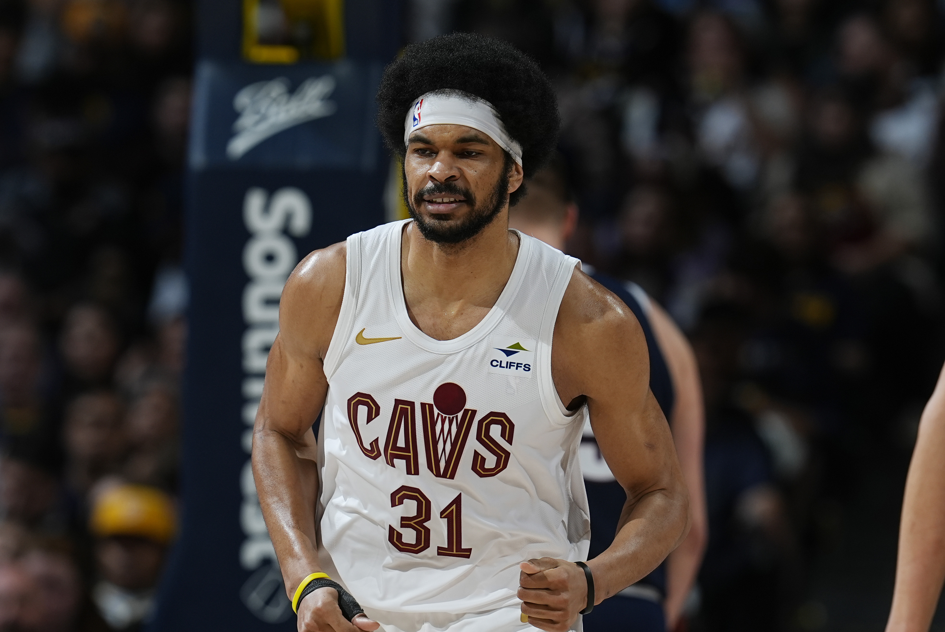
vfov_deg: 2.3
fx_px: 15764
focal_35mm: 600
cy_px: 316
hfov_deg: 3.4
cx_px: 472
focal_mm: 400
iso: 400
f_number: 4.5
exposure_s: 1/1600
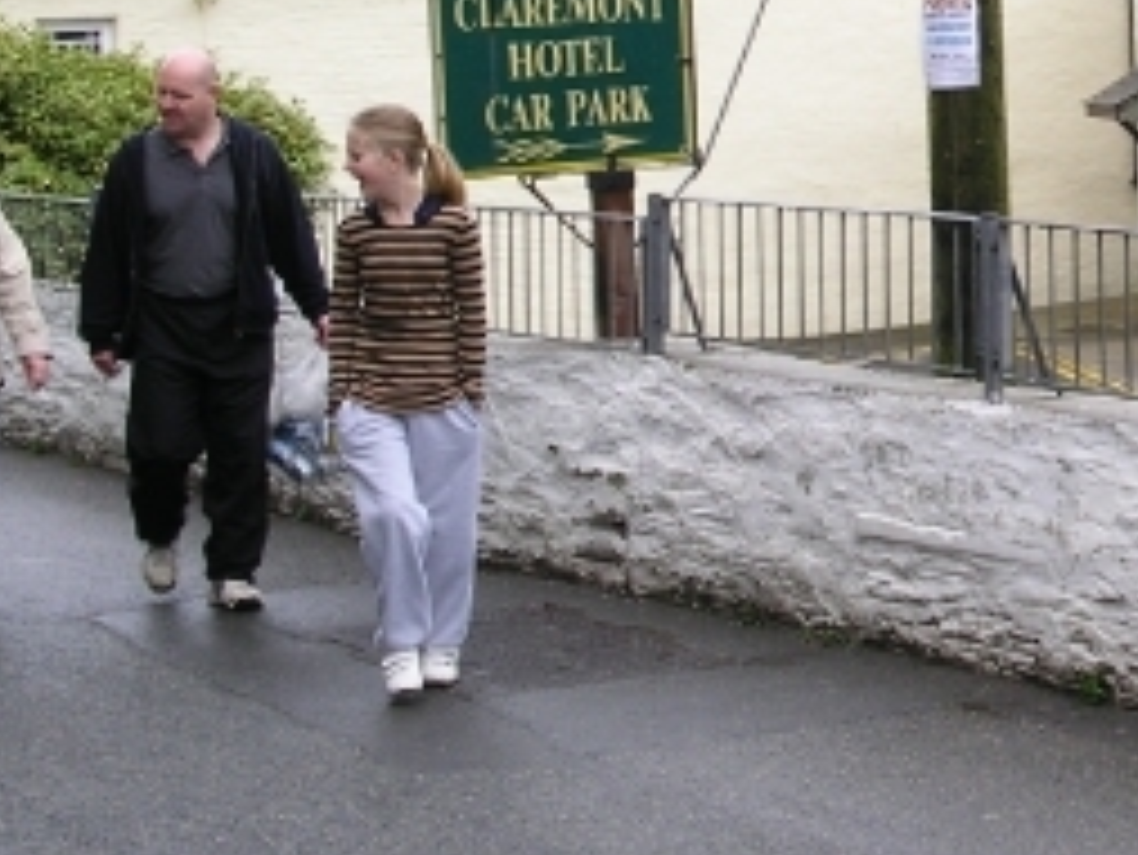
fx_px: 2960
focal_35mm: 90
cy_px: 65
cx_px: 1219
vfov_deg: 16.2
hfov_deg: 20.8
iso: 100
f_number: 5.6
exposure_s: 1/90
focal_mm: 7.8
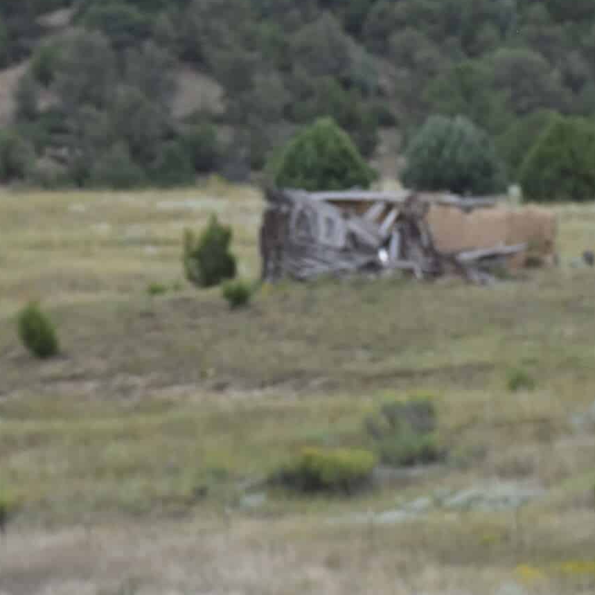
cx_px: 439
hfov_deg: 5.8
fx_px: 5912
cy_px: 228
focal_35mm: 304
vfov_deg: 5.8
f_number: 8
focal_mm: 80
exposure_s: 1/500
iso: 500
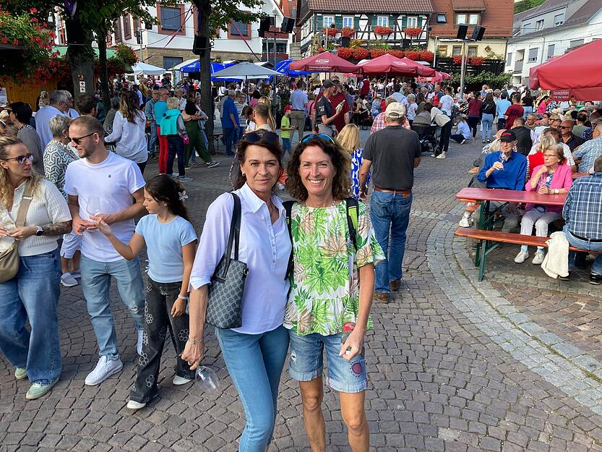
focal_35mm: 28
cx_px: 301
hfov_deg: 63.4
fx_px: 487
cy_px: 226
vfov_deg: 49.8
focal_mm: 3.99
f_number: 1.8
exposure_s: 1/267
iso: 20
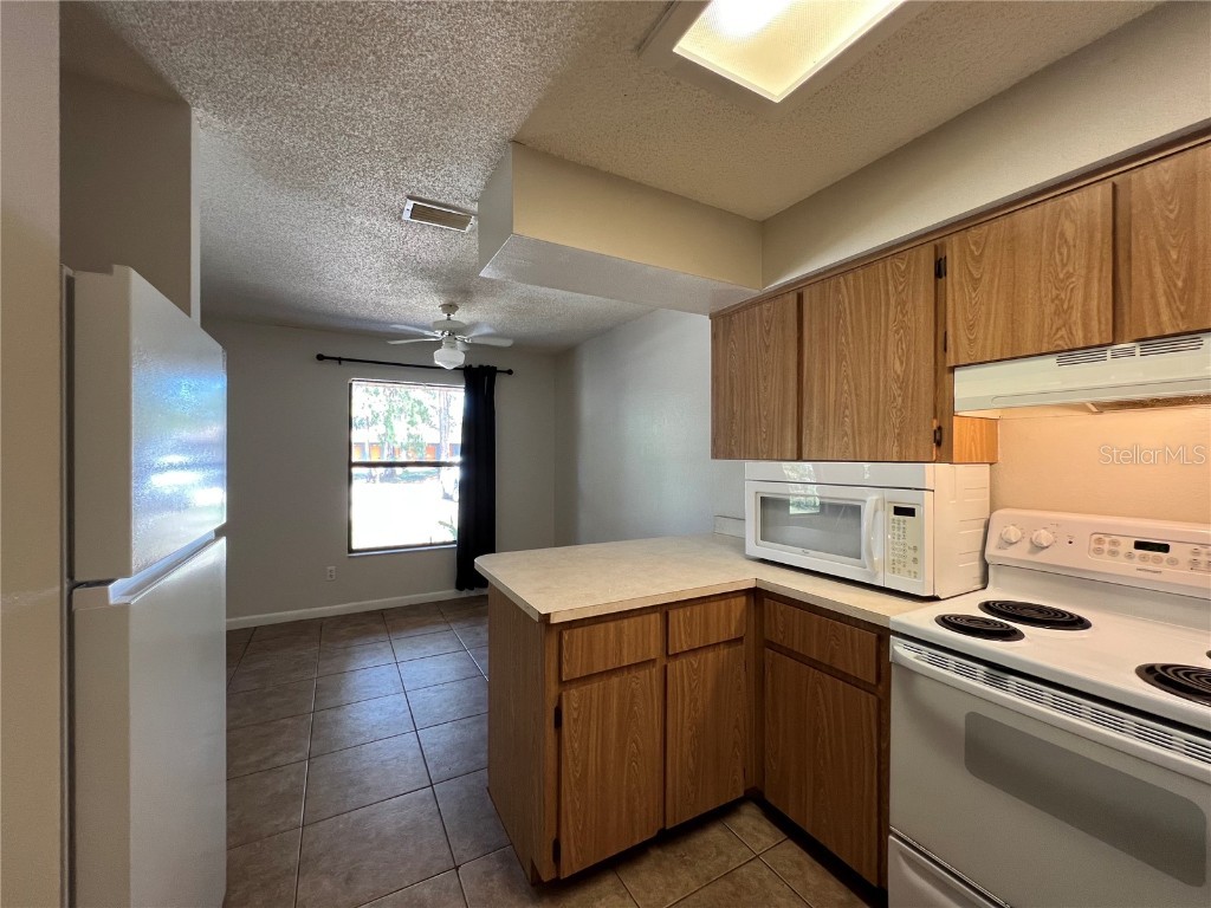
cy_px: 454
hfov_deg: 106.2
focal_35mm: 13
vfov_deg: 89.9
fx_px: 455
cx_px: 606
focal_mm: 1.57
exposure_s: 1/60
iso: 125
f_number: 1.8
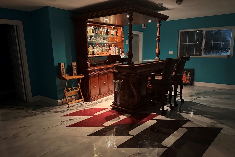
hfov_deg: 69.4
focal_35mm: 26
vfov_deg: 49.5
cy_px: 82
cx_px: 117
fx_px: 170
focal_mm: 6.76
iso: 1250
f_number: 1.78
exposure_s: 1/30
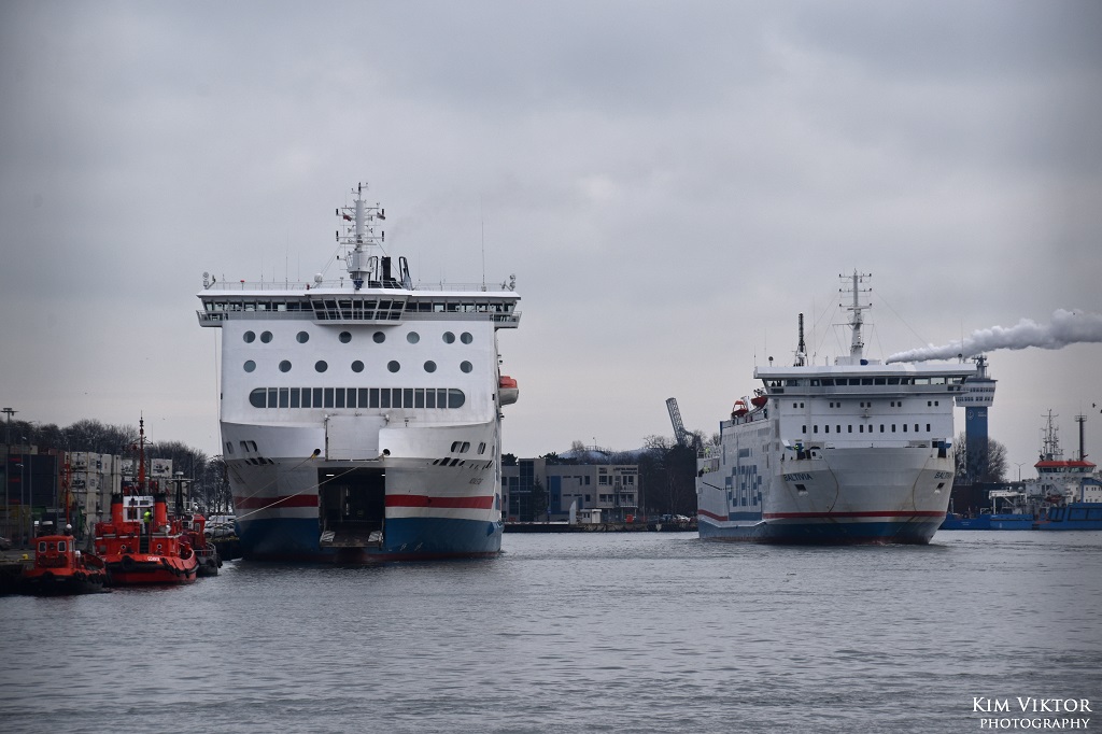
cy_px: 367
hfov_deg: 10.6
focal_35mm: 195
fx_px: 5967
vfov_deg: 7.0
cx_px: 551
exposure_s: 1/320
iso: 200
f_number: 9
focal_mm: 130
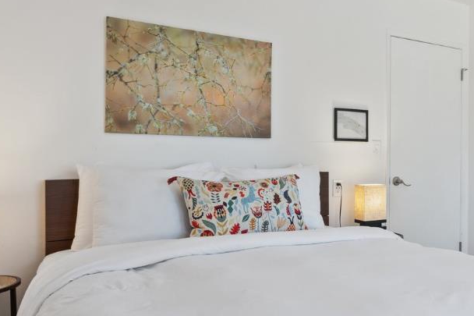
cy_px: 156
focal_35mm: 37
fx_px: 487
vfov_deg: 35.9
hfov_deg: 47.9
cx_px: 402
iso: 100
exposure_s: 1/1.25
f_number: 8
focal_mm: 10
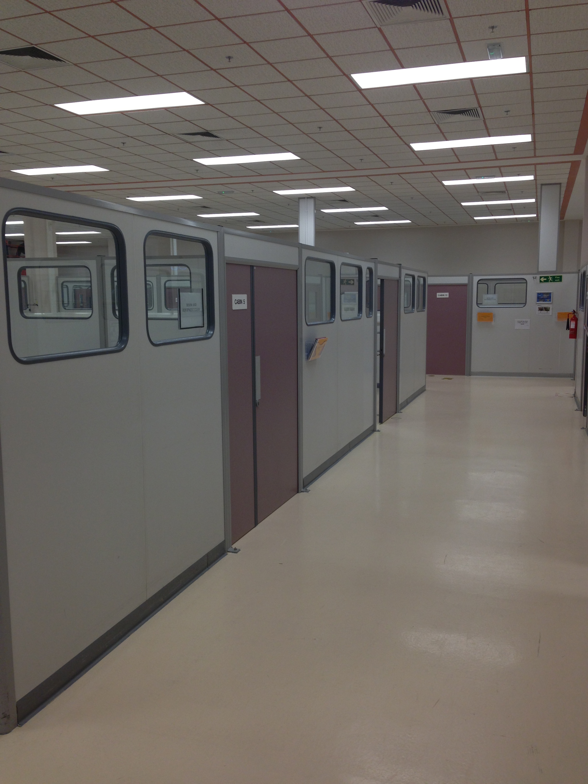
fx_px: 747
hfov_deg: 42.9
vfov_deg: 55.4
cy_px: 392
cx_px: 294
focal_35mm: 33
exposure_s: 1/60
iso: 50
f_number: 2.4
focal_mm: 4.13
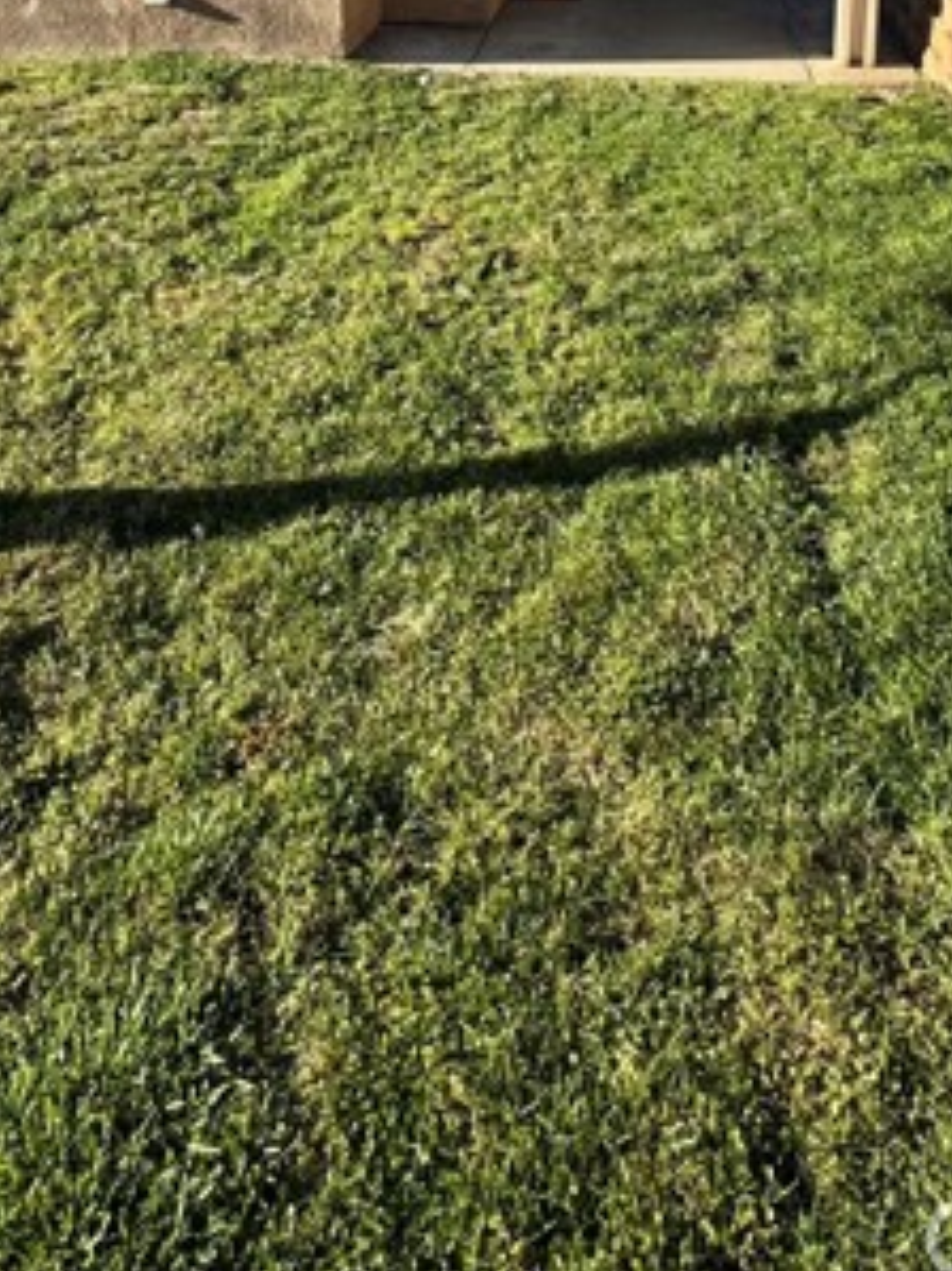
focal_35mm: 30
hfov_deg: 46.4
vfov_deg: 47.3
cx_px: 582
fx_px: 1101
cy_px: -60
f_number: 2.2
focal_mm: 2.22
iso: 40
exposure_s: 1/720
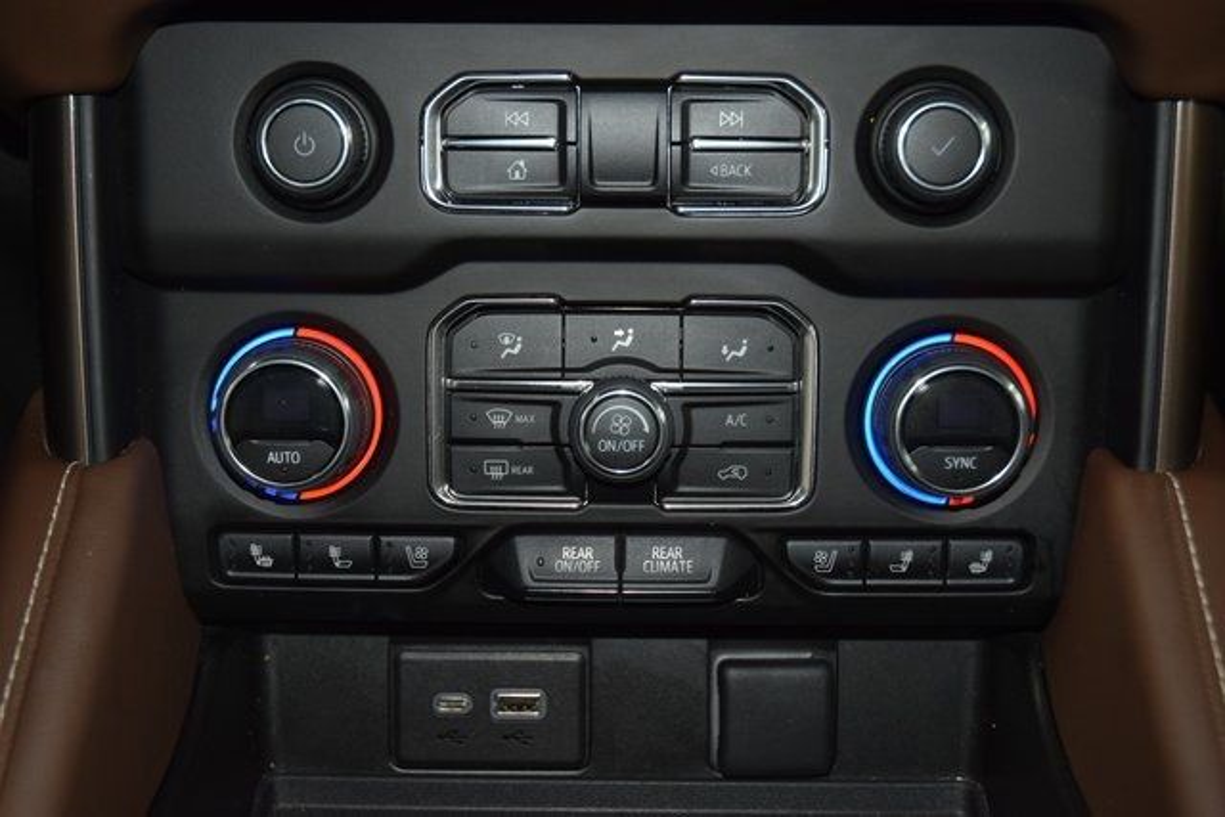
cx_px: 612
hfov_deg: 38.9
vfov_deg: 26.5
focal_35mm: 51
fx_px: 1736
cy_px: 408
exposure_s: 1/25
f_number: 4
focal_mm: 34
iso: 900
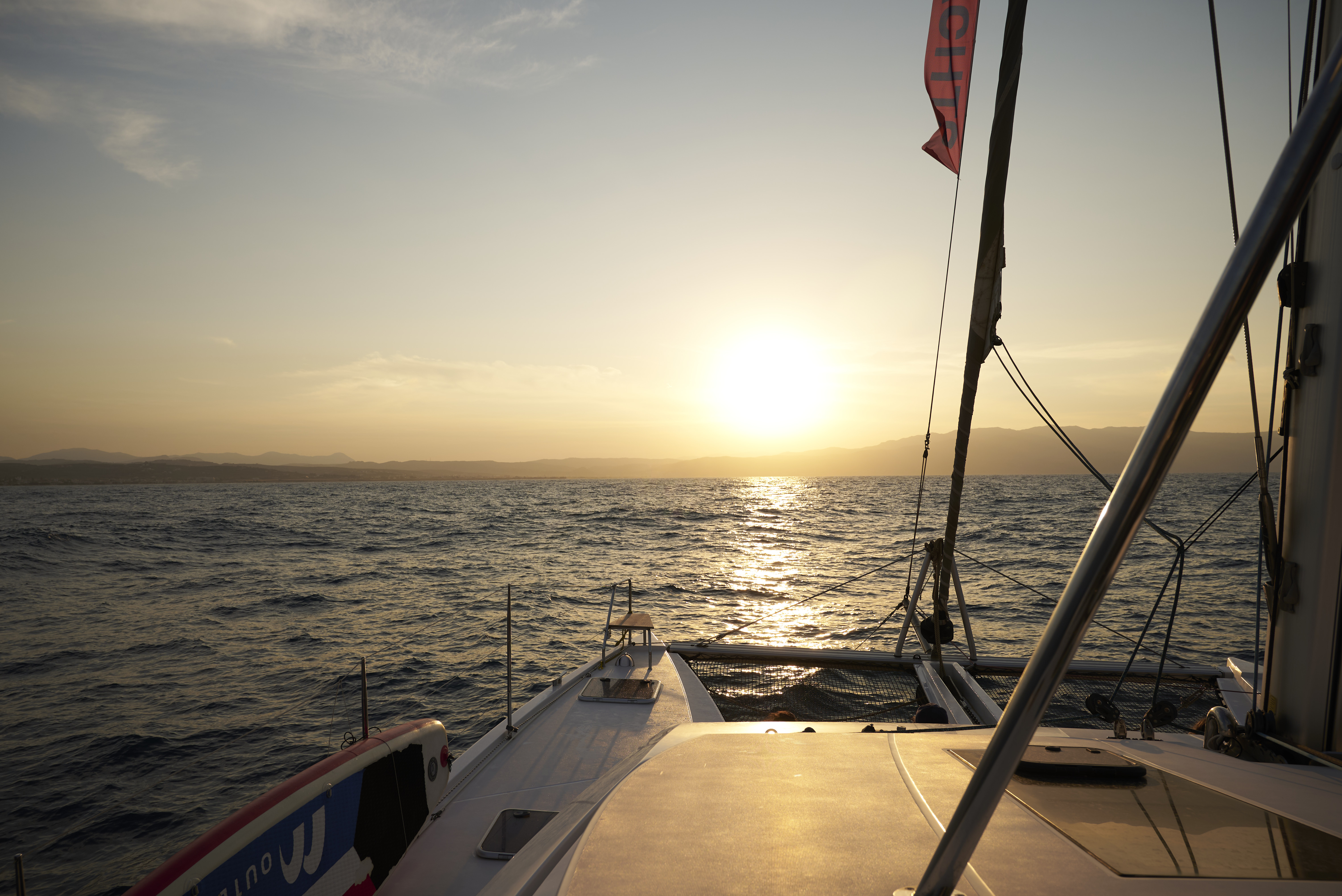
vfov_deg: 53.2
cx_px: 671
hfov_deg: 73.7
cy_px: 448
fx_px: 895
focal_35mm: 24
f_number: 6.3
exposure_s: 1/500
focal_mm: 24
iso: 100
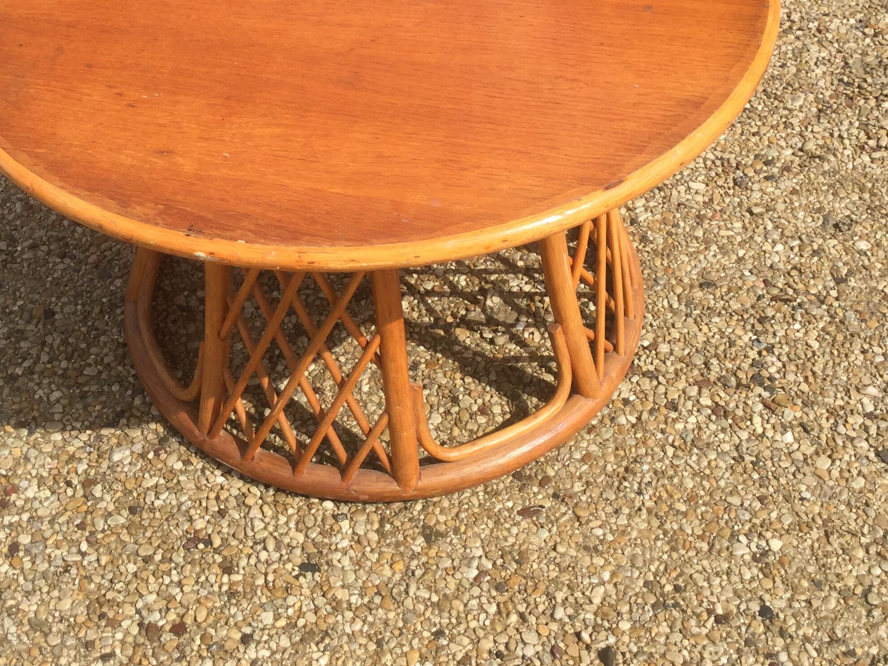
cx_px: 355
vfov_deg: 28.3
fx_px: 1308
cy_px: 199
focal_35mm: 51
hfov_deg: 37.3
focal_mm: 3.3
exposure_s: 1/1314
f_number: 2.4
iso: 25
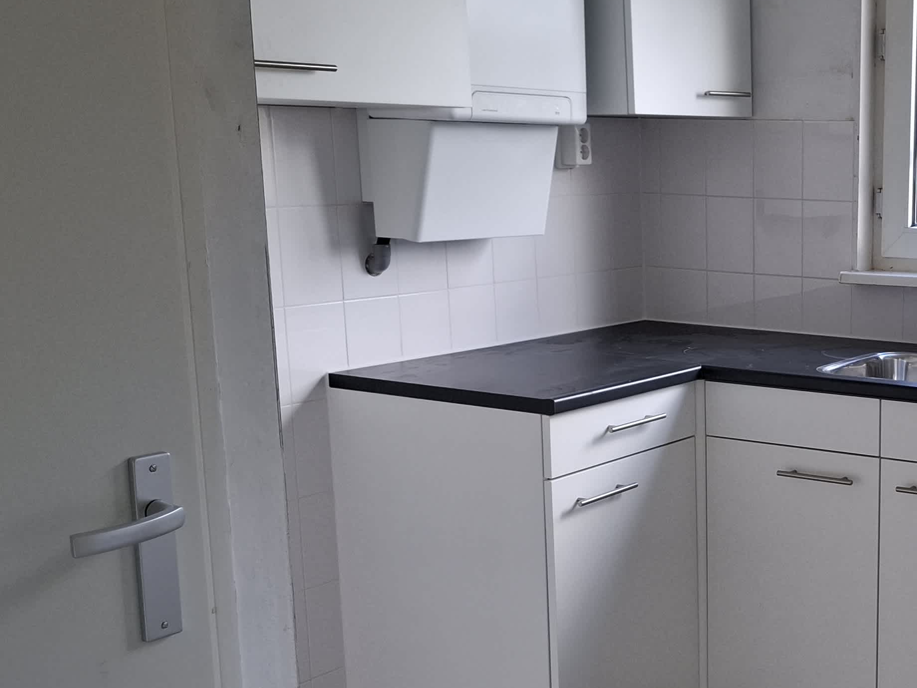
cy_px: 420
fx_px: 1351
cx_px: 865
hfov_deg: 34.8
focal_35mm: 51
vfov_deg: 28.5
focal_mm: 5.5
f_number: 1.8
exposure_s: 1/100
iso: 125
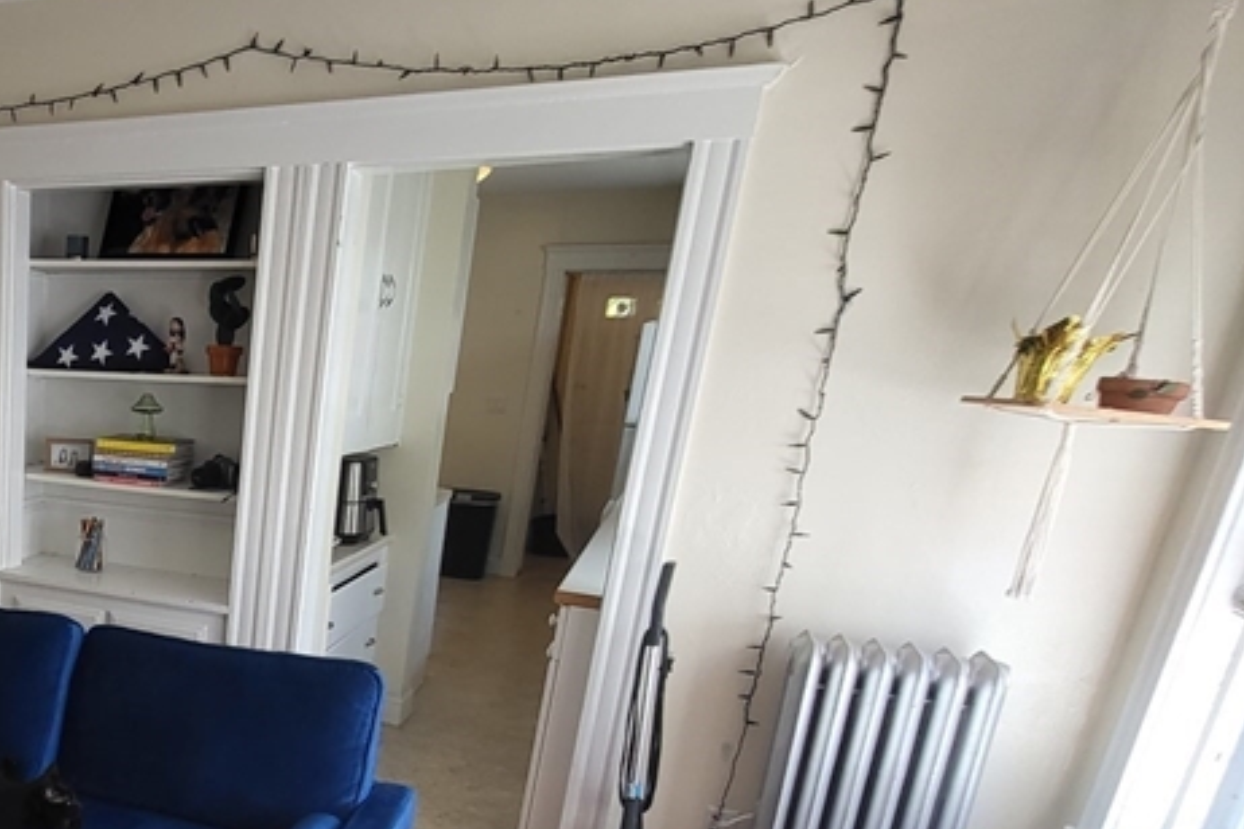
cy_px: 654
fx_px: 1037
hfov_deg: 51.6
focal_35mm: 30
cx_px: 43
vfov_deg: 41.8
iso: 100
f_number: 2.2
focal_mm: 1.74
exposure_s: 1/60
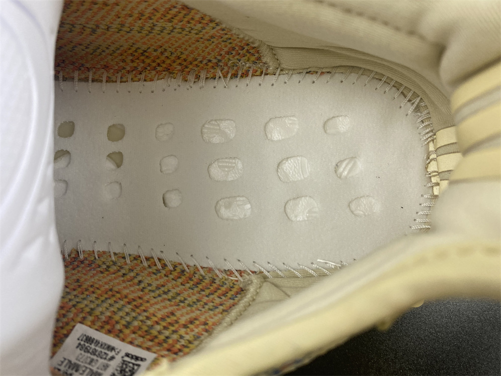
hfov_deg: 67.3
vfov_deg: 53.1
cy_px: 188
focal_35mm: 26
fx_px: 376
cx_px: 250
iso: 100
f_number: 1.8
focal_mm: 4.25
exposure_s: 1/100
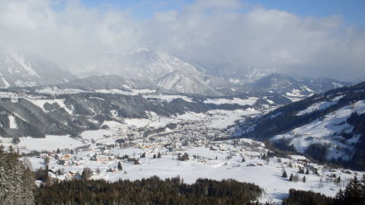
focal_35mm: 46
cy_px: 140
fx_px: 445
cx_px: 171
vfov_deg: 25.8
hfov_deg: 44.6
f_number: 8.4
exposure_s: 1/500
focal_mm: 6.3
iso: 80
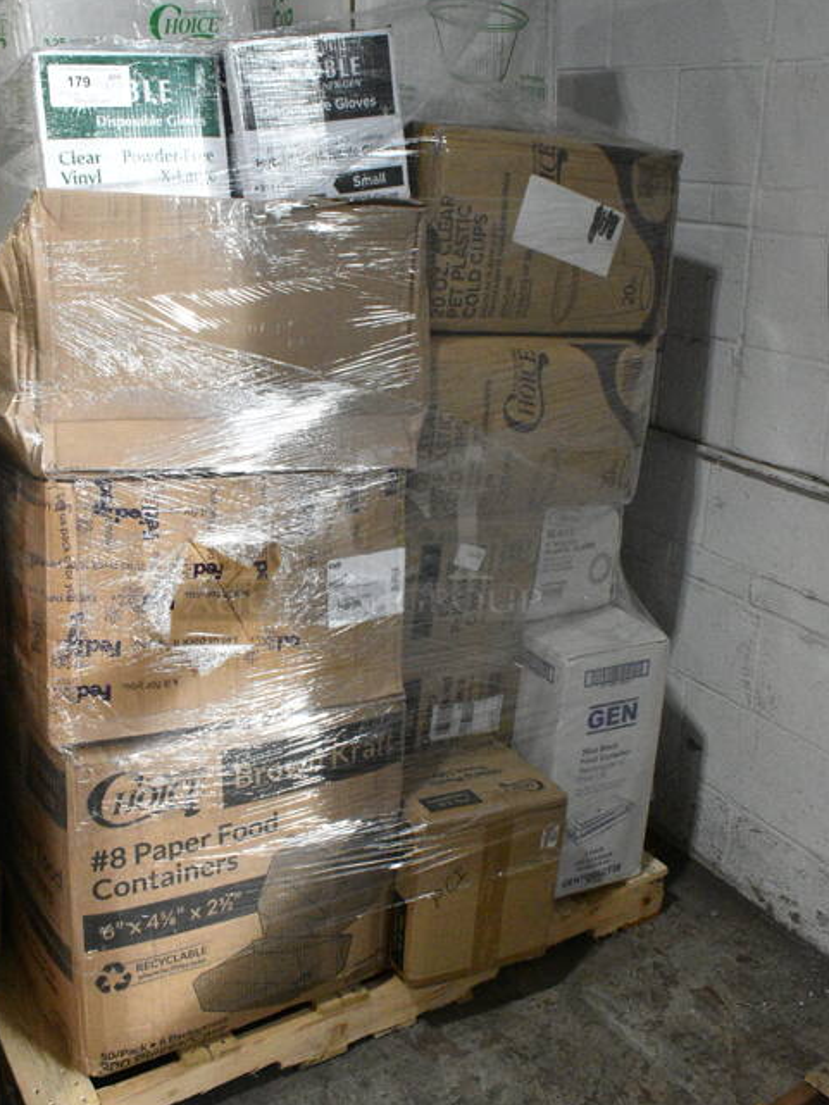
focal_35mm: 37
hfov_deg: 38.6
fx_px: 1181
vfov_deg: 50.1
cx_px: 365
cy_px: 530
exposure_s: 1/500
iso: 6400
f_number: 11
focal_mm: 18
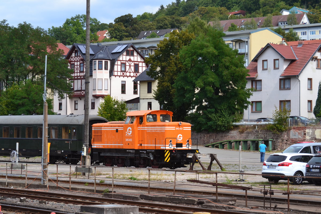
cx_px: 160
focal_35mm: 150
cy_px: 107
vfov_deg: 9.1
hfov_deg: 13.7
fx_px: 1337
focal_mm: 100
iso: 400
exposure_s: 1/400
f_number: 11
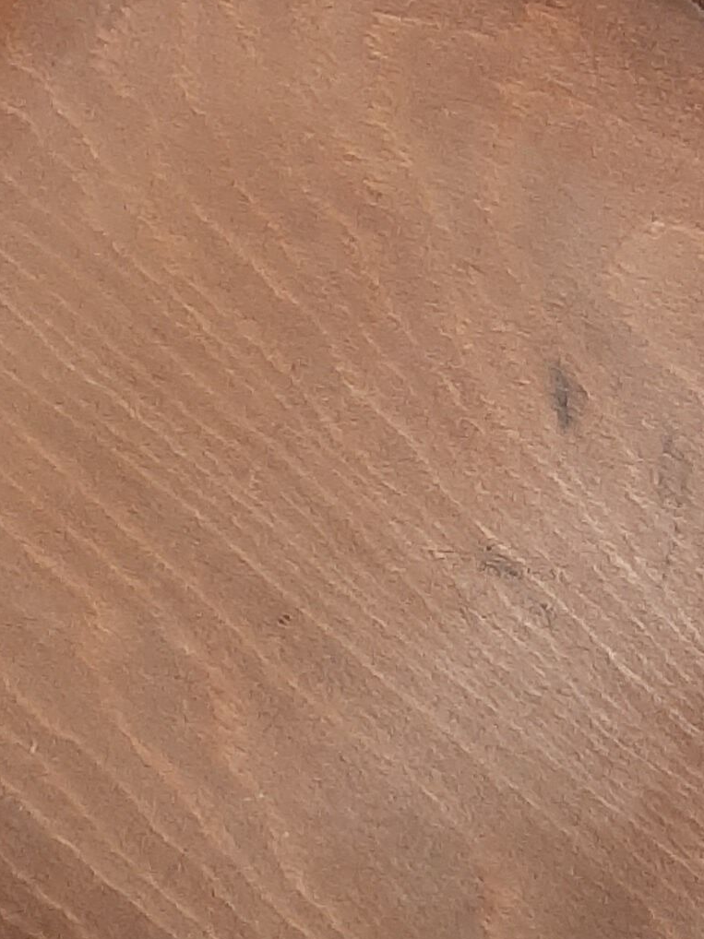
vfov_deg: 18.6
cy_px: 22
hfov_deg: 14.4
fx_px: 2794
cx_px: 403
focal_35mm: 103
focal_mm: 3.93
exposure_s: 1/30
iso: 160
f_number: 1.7
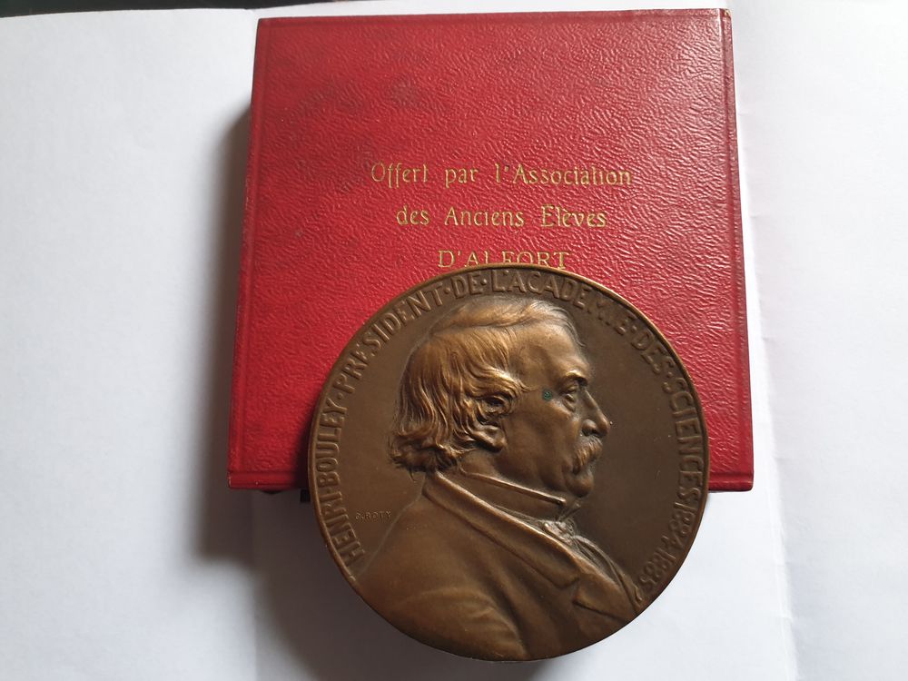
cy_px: 340
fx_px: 682
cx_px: 454
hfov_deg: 67.3
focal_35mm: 26
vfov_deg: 53.1
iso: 250
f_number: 2.4
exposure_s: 1/33
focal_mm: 4.3
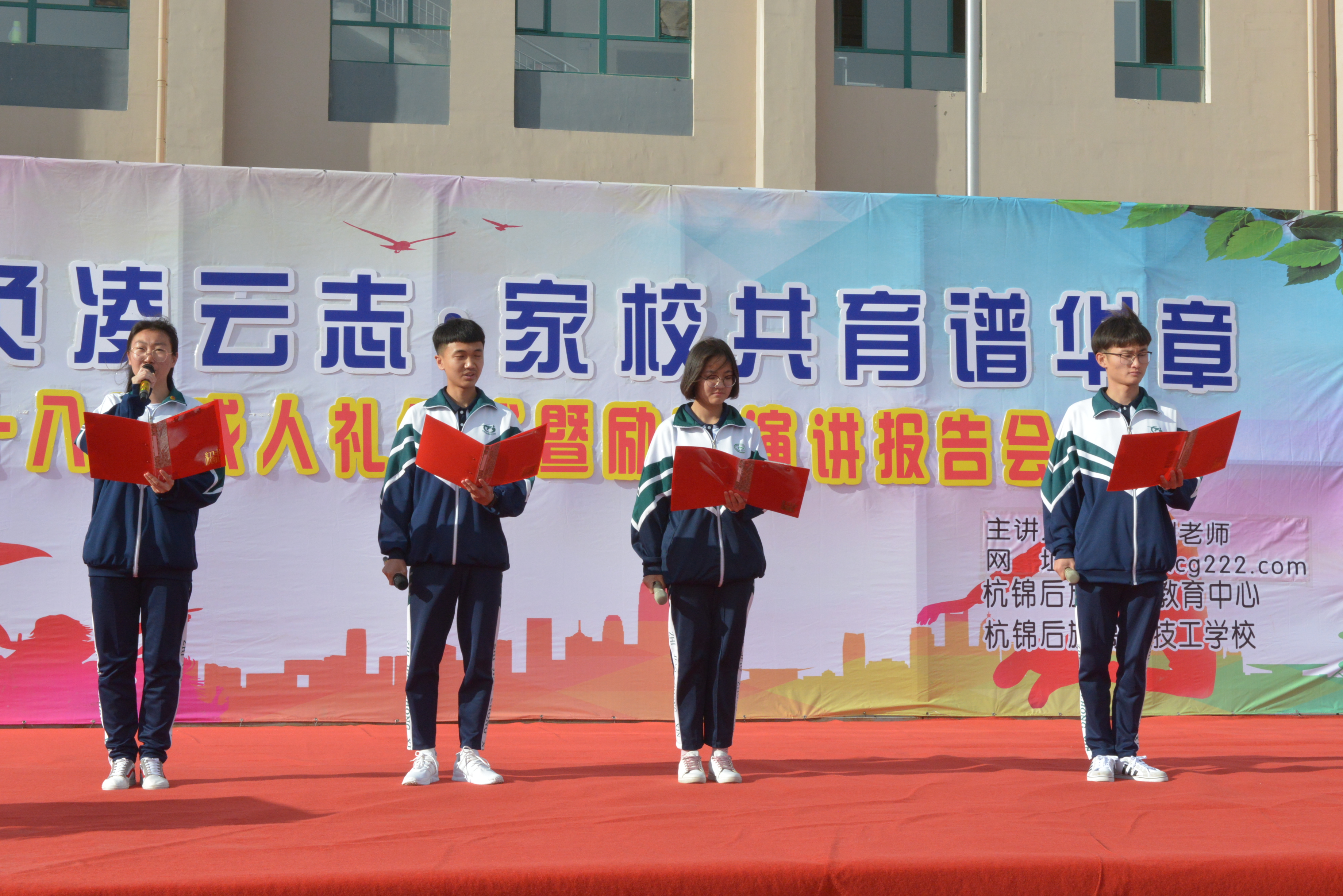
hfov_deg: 35.6
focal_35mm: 56
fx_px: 2090
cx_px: 672
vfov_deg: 24.2
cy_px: 448
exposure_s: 1/1250
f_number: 18
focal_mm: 56
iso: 3200
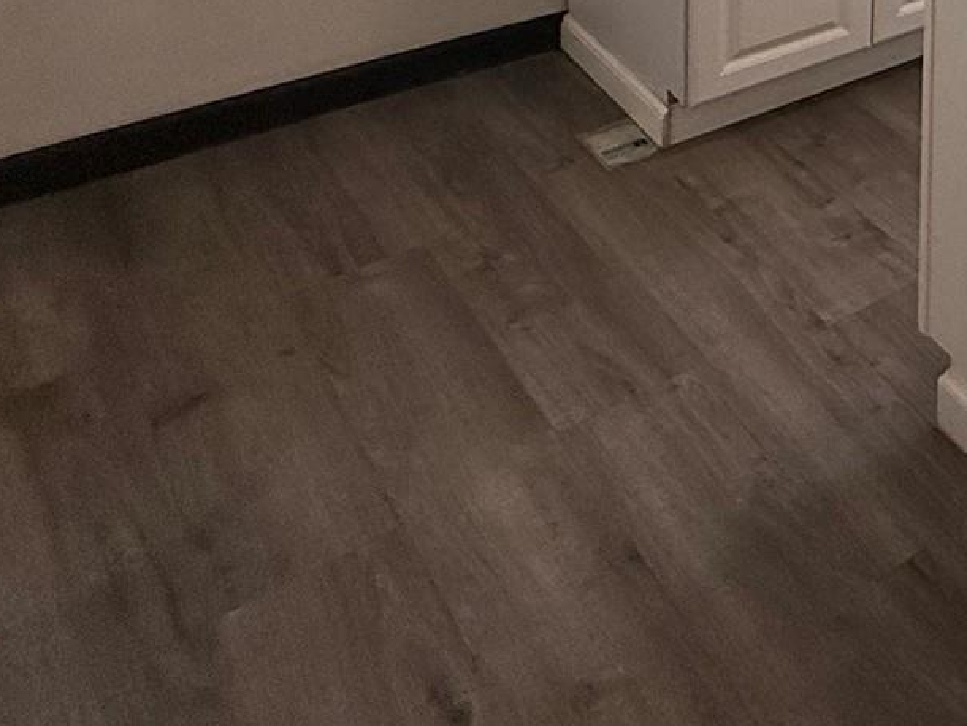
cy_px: -388
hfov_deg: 29.1
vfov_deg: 23.8
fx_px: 1313
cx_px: 1373
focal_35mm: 47
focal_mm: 2.22
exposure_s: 1/120
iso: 200
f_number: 2.2
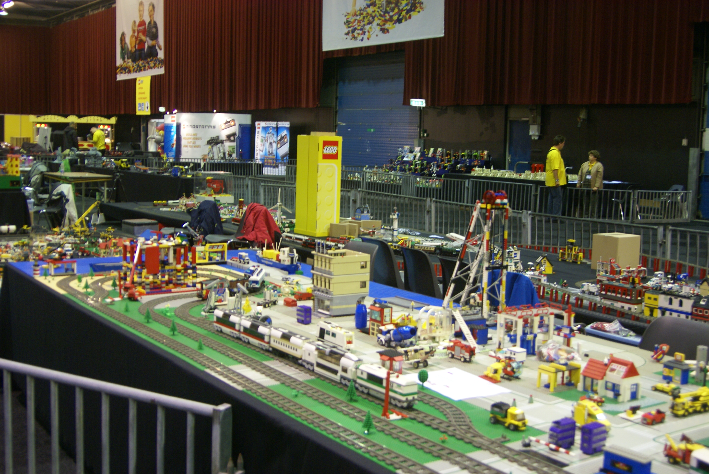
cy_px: 237
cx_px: 354
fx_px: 828
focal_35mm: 42
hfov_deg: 46.4
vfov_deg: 32.0
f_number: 4
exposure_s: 1/8
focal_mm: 28
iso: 400
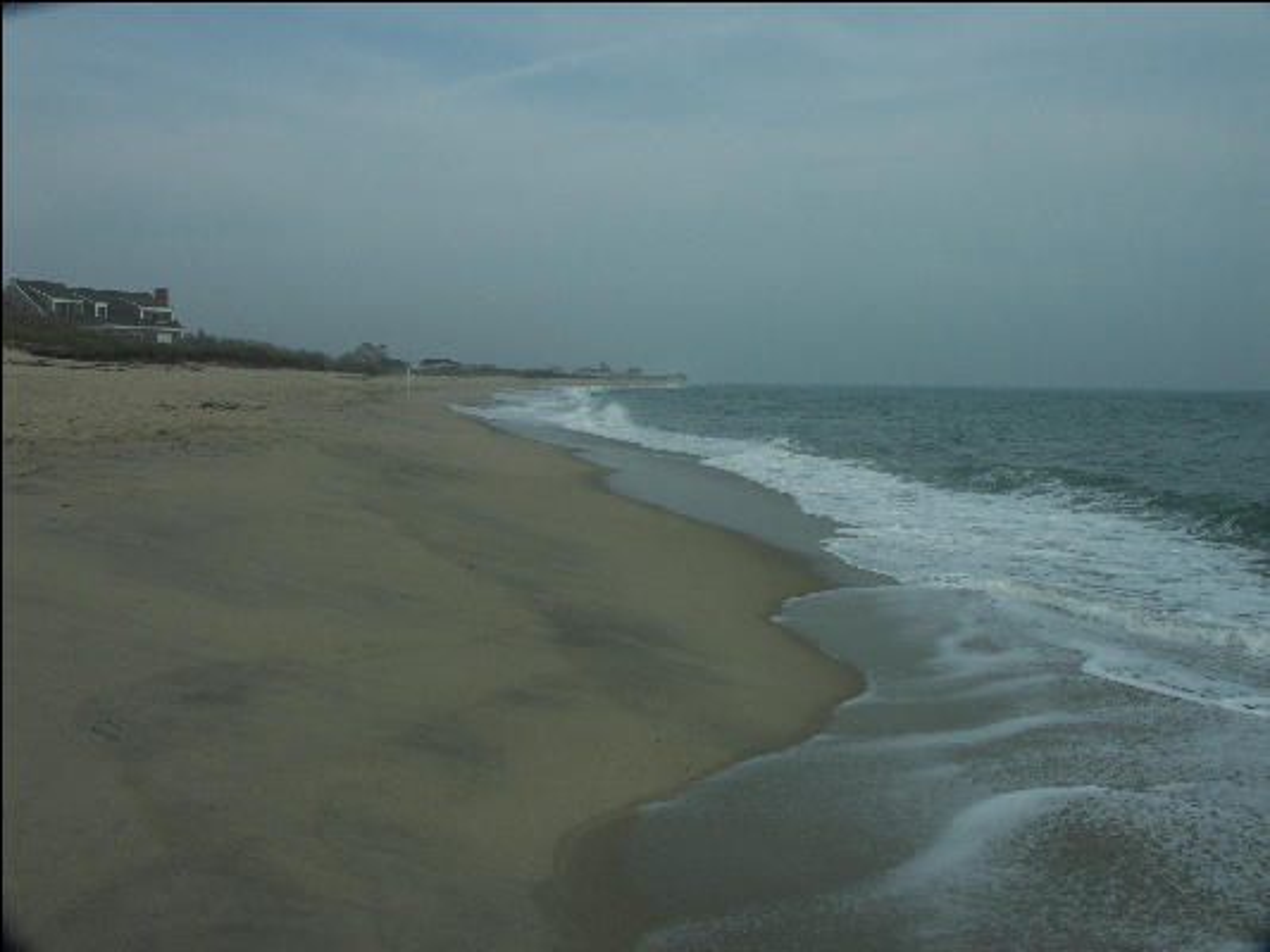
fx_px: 1174
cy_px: 476
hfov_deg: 56.8
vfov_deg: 44.2
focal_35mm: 32
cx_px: 635
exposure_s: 1/500
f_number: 9
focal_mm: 8.22
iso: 100
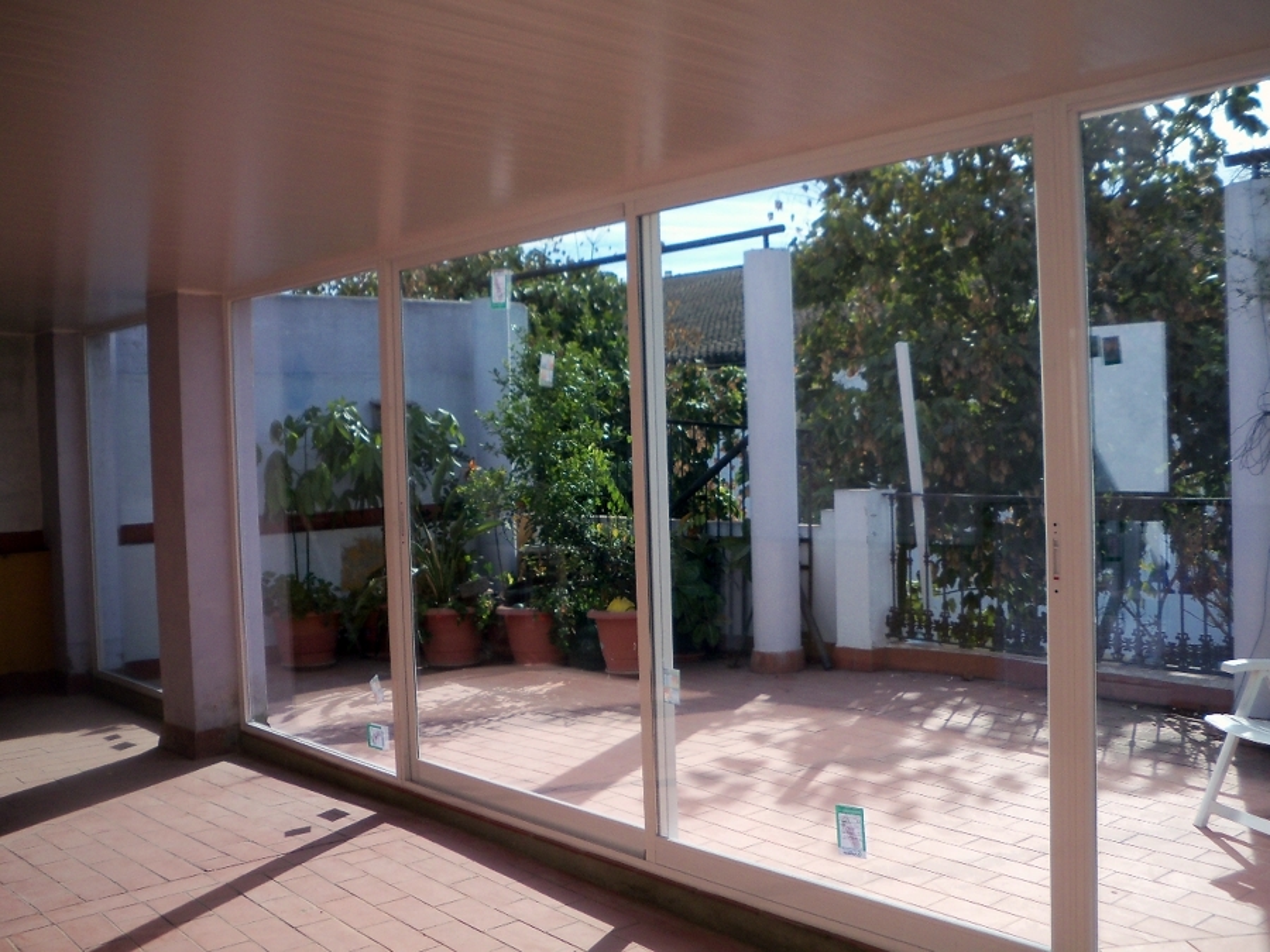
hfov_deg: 49.0
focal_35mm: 38
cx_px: 635
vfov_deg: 37.7
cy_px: 476
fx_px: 1394
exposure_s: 1/400
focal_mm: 6.3
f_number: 3.5
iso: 100
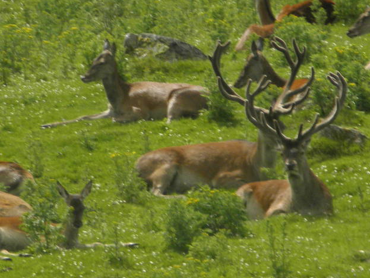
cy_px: 218
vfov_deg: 1.6
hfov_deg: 2.2
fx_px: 9778
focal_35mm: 915
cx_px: 181
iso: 125
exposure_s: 1/500
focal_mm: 63.7
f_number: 5.4
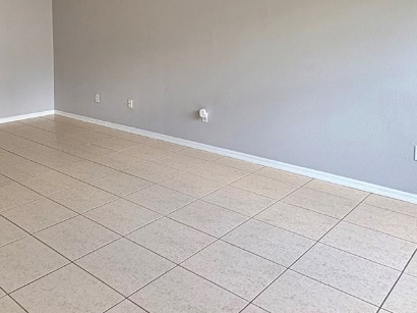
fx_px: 421
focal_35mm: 35
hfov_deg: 49.5
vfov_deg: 39.0
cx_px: 81
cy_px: 59
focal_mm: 2.22
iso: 125
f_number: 2.2
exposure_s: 1/99
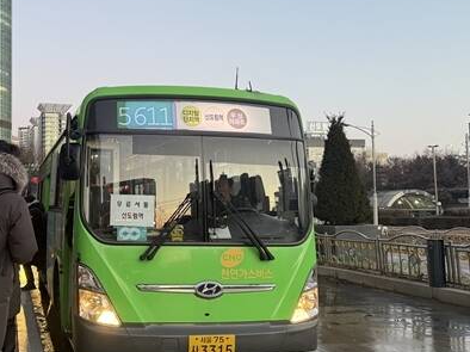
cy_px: 173
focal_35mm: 39
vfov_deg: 36.8
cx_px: 107
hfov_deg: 45.9
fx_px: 529
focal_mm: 6.76
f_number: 1.78
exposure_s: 1/74
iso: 200
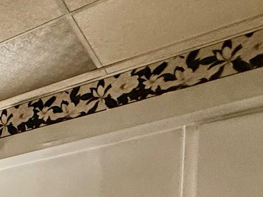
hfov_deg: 21.9
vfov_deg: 18.1
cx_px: -184
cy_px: 356
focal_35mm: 64
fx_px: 486
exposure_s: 1/60
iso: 400
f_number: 2.2
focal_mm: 2.22
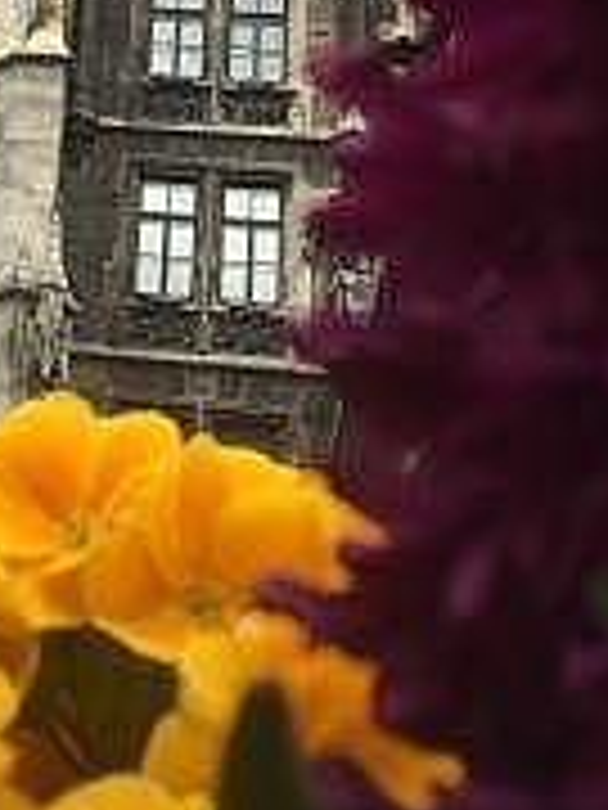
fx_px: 1686
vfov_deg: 25.5
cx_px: -104
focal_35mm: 72
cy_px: -32
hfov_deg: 19.4
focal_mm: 4.15
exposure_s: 1/1326
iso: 25
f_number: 2.2
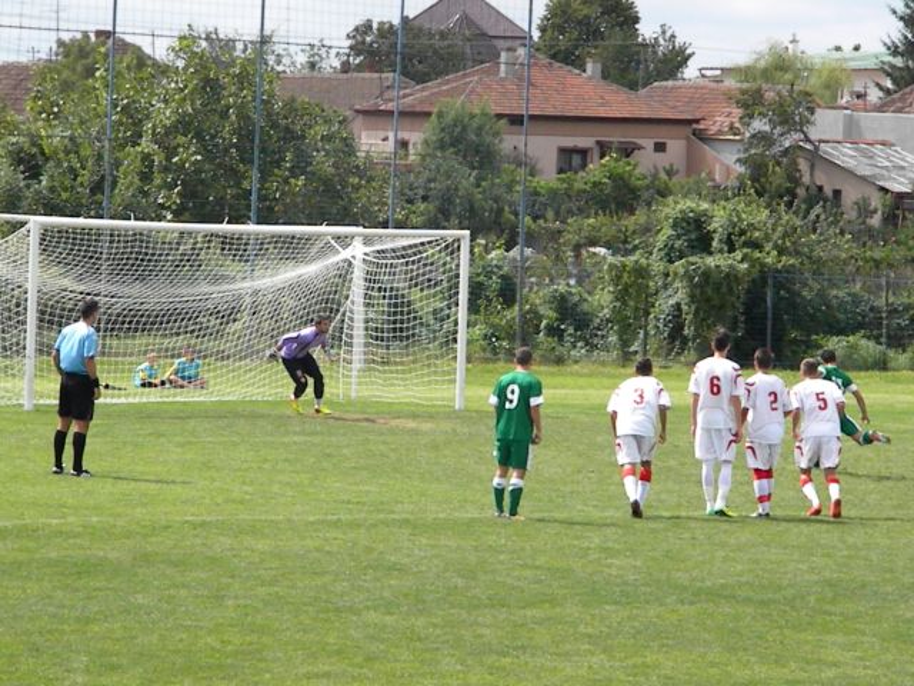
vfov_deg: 8.2
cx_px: 457
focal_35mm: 182
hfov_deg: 10.9
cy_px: 343
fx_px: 4806
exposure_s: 1/860
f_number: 10.4
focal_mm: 33.1
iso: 720
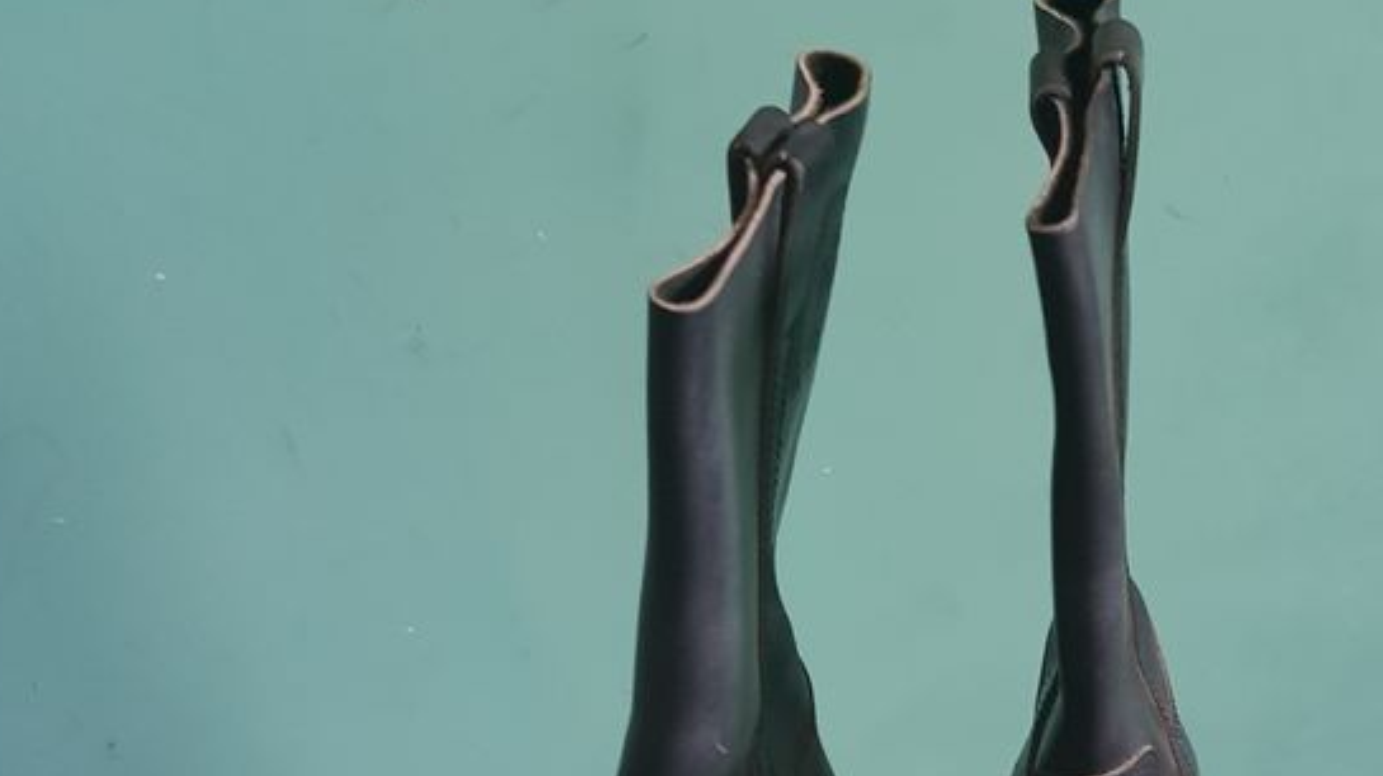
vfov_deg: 19.4
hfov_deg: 39.7
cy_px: 1240
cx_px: 832
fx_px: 1906
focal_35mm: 52
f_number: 1.7
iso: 250
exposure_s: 1/10
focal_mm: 4.2
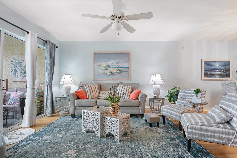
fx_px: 118
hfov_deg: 90.0
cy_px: 79
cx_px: 118
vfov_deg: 67.4
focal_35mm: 18
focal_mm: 18
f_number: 8
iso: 400
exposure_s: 1/15
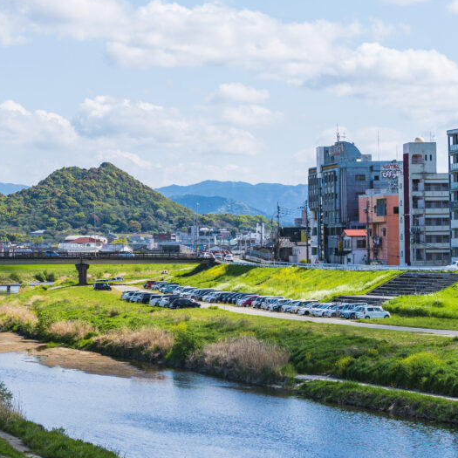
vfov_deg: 15.0
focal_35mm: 116
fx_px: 1736
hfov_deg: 14.9
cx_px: 103
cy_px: 163
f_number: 9
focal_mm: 70
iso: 100
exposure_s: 1/400
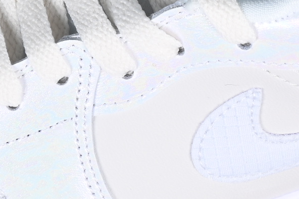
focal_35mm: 353
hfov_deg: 5.8
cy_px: -107
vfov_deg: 3.9
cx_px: 93
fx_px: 2930
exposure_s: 1/80
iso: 160
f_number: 7.1
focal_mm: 50
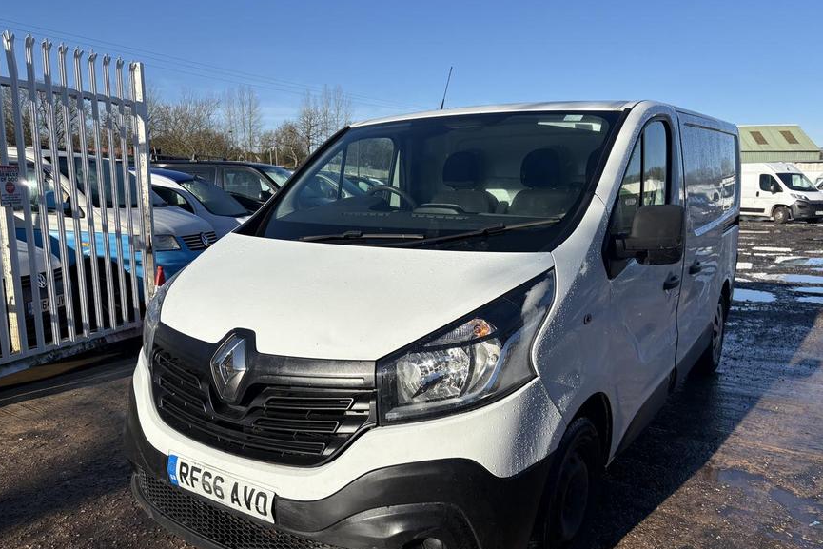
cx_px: 413
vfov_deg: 46.4
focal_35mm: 28
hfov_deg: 65.5
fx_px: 640
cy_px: 297
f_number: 1.6
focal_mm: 5.96
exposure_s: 1/4608
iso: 50
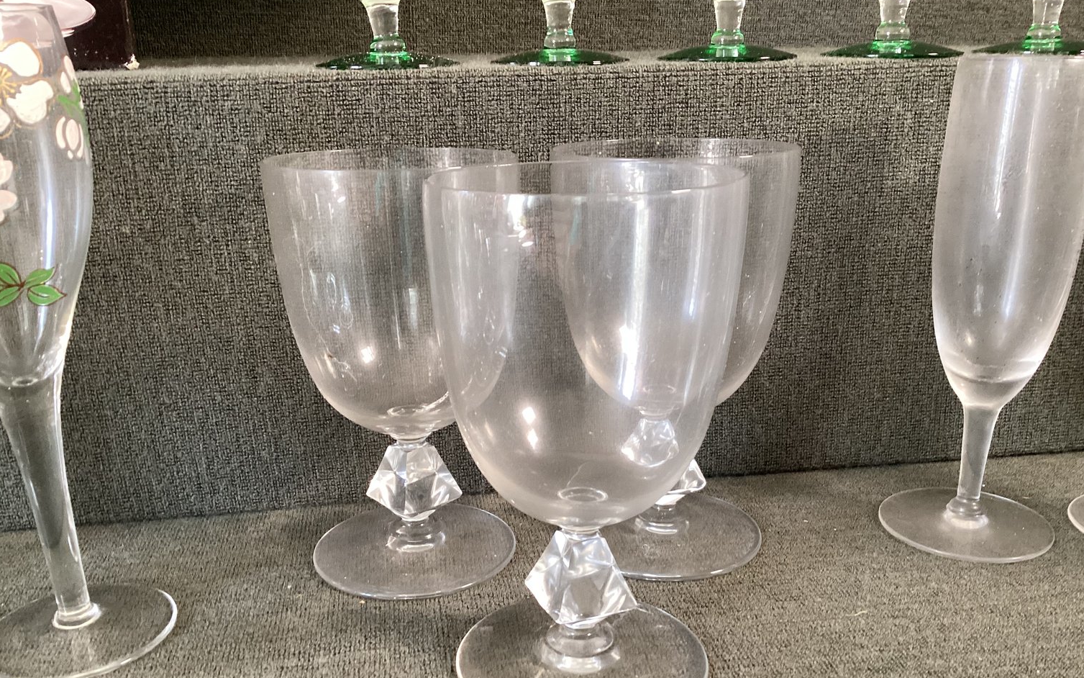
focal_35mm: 33
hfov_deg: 58.1
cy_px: 400
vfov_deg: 38.2
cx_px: 542
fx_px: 975
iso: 250
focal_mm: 3.3
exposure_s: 1/60
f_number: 2.4
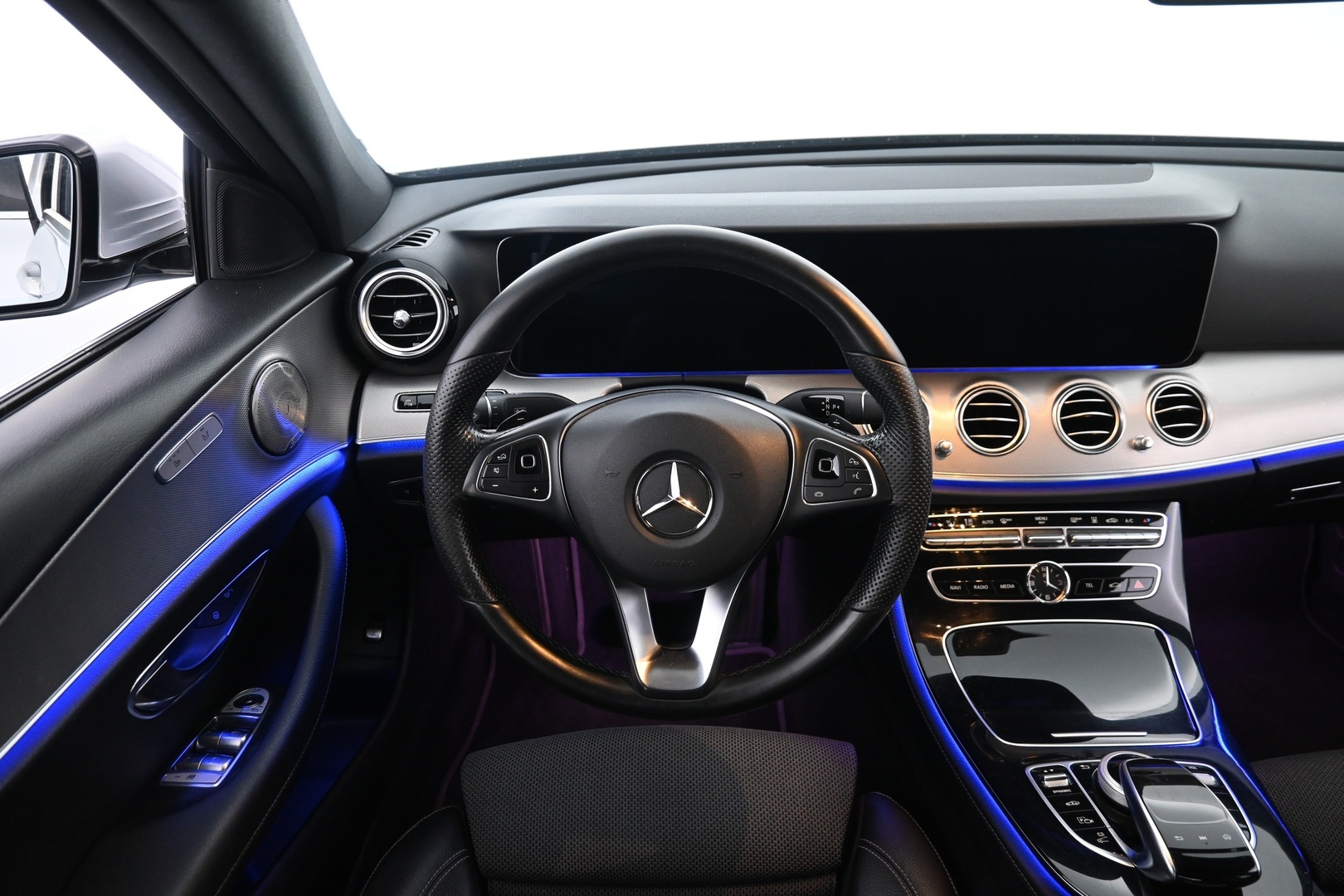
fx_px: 896
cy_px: 448
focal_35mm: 24
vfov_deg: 53.1
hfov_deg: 73.7
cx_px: 672
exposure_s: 1/25
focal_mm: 16
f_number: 3.5
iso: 1800
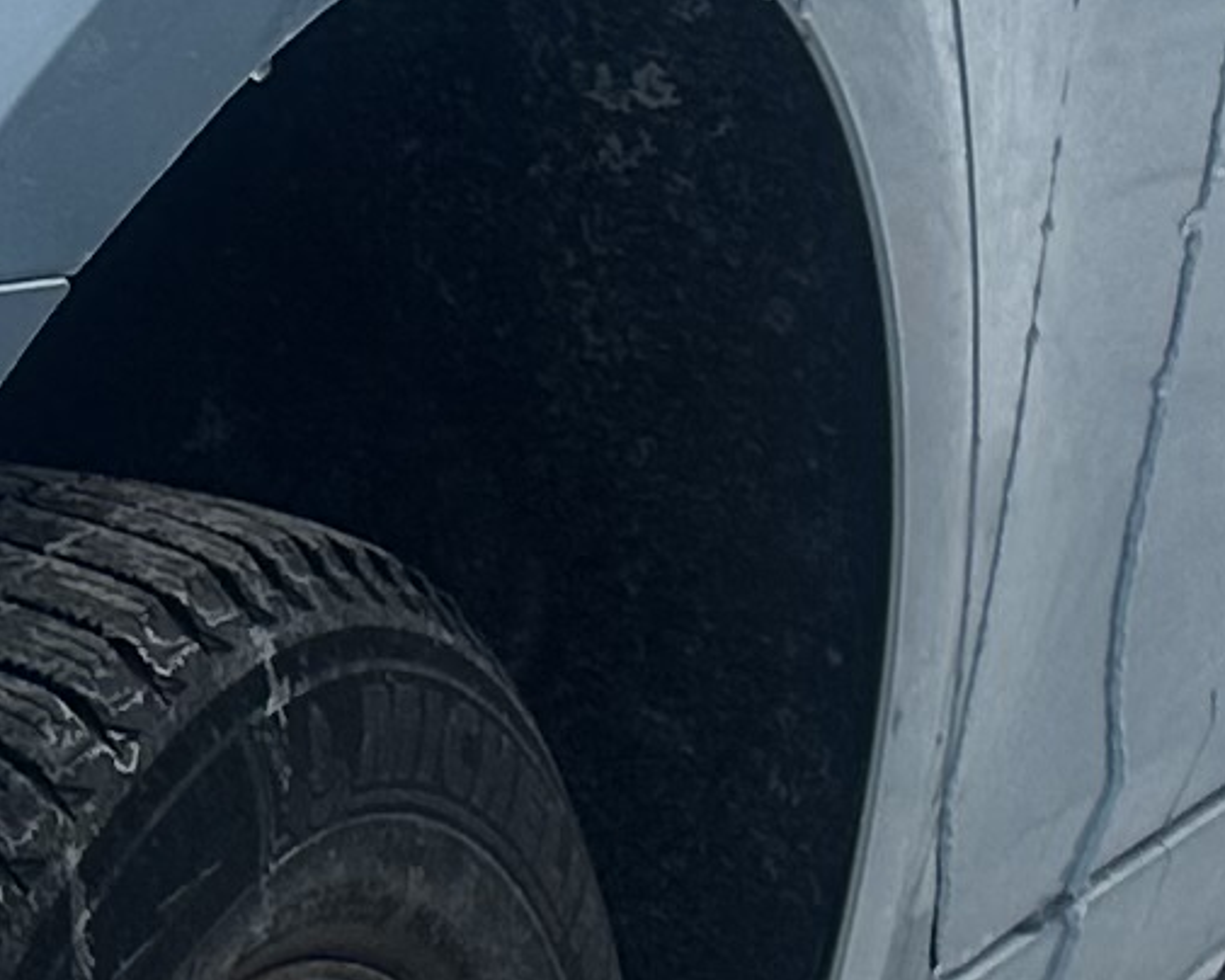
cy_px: -46
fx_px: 6780
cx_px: -1865
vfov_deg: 8.2
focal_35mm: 187
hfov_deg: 9.1
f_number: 1.78
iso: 80
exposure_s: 1/3472
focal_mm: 6.86
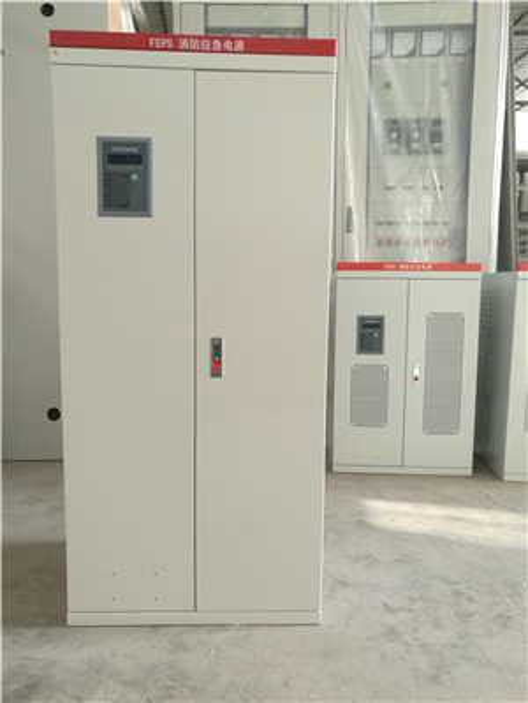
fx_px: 548
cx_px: 264
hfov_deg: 51.4
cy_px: 352
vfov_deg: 65.3
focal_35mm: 27
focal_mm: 4.04
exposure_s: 1/30
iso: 100
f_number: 2
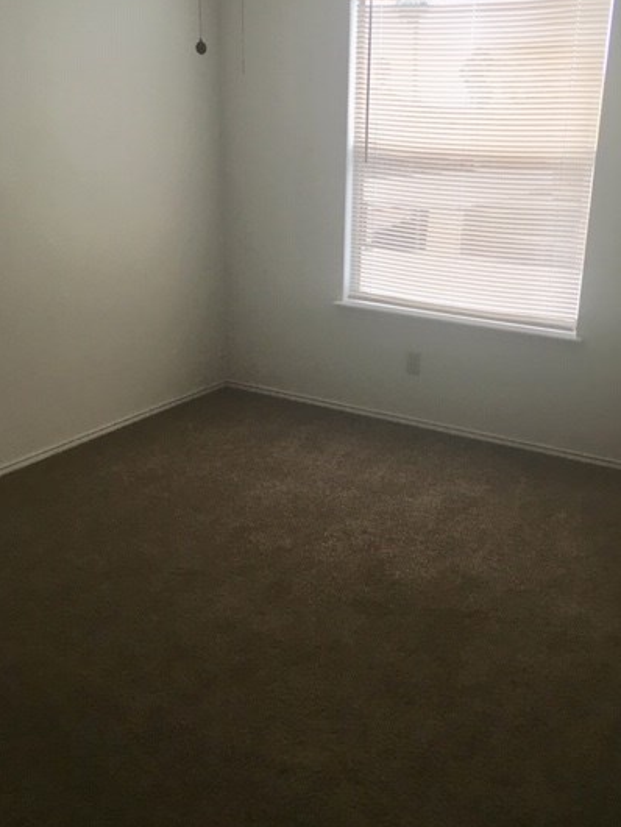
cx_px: 346
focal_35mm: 35
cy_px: 382
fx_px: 837
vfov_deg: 52.6
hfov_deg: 40.7
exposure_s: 1/30
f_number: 2.2
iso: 80
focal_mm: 4.15
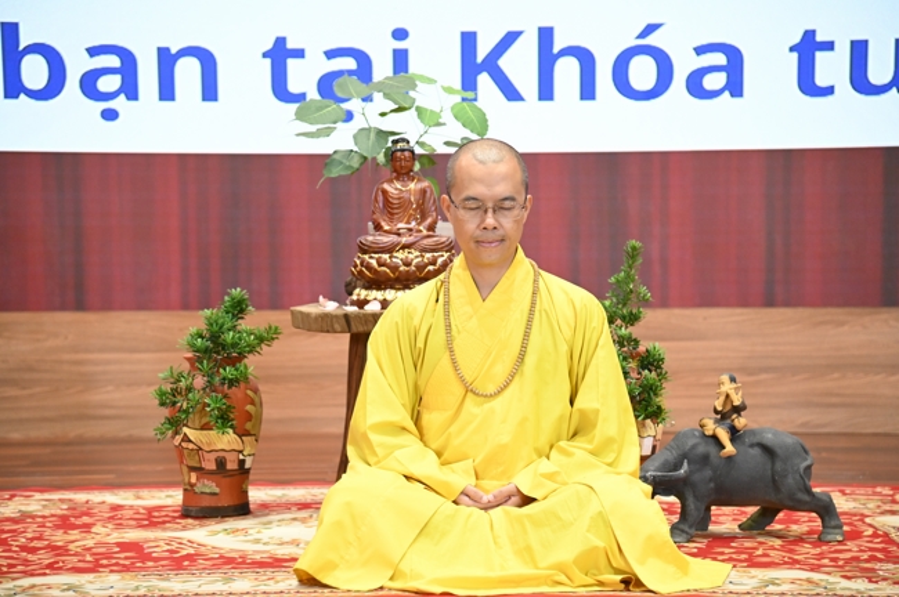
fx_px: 2370
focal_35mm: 95
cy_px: 298
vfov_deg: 14.4
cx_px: 450
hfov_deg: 21.5
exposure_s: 1/200
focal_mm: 95
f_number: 4
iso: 4000
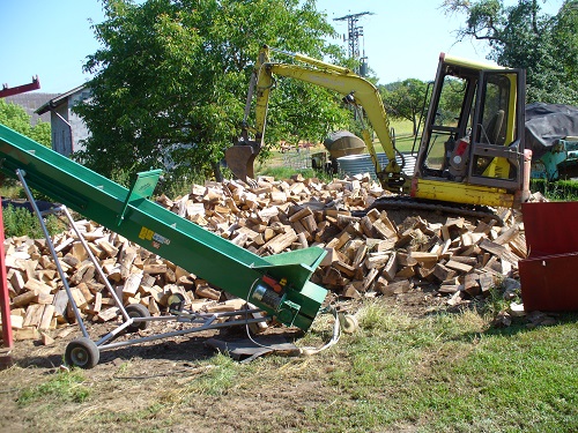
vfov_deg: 38.7
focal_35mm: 37
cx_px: 289
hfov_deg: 50.1
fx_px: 618
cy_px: 216
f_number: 5.6
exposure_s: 1/125
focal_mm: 6.1
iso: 64
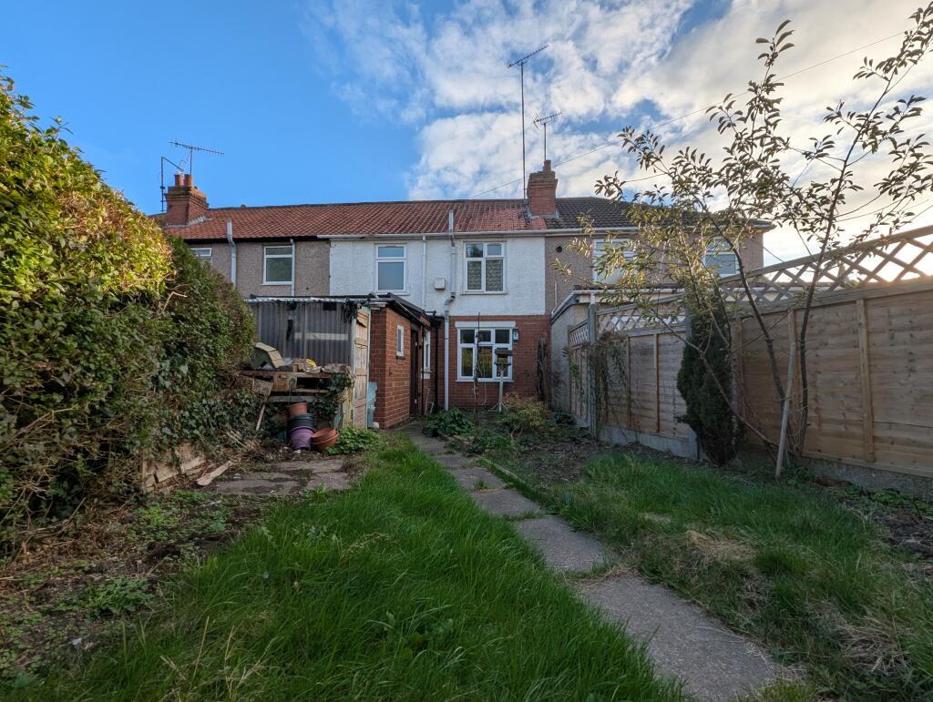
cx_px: 466
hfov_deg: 106.1
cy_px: 351
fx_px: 351
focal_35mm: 13
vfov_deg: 90.1
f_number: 2.2
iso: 48
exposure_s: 1/1122
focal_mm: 1.95
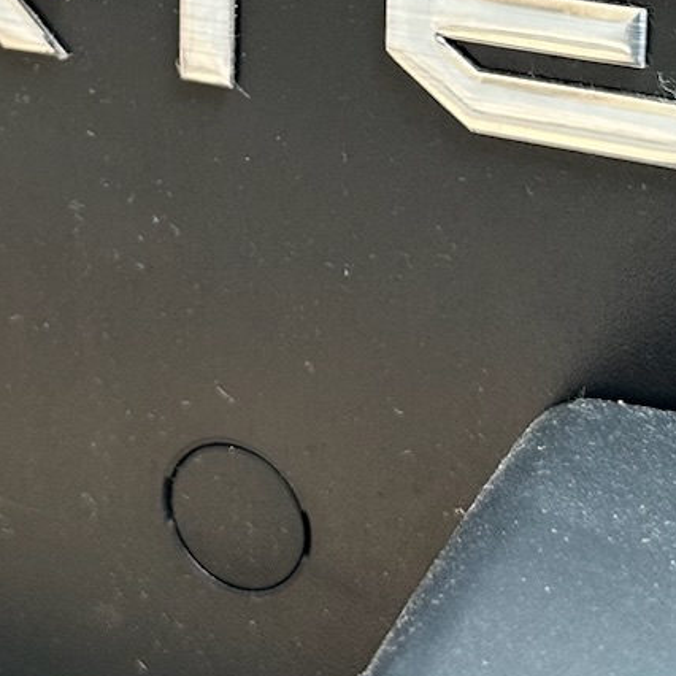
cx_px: 100
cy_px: -163
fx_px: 2254
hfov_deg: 16.9
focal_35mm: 102
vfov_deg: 16.3
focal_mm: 6.86
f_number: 1.78
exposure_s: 1/50
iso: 125
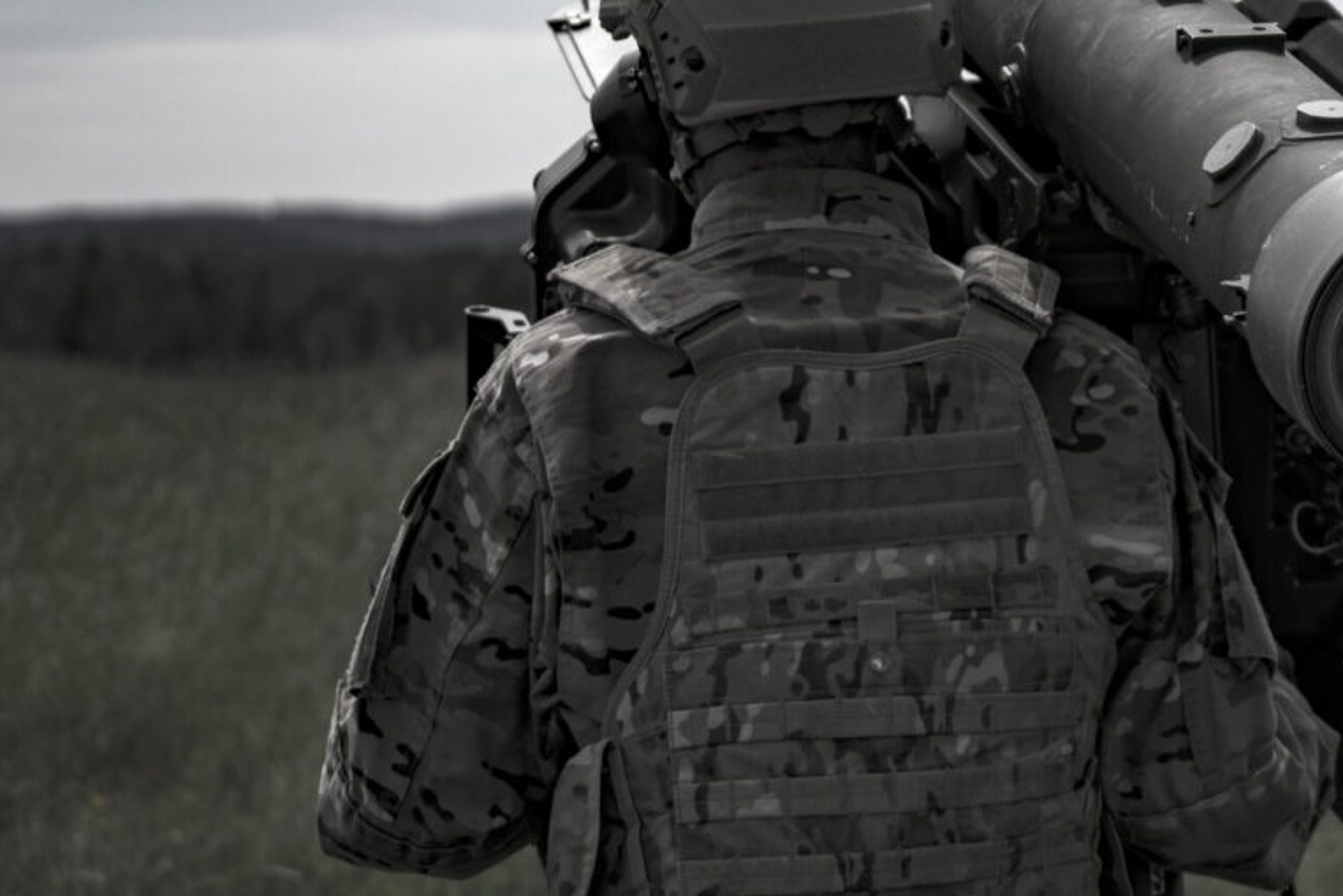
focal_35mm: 141
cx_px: 1306
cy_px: 175
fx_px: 5261
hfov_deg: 14.3
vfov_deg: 9.7
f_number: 4
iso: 160
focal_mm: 70
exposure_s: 1/3200
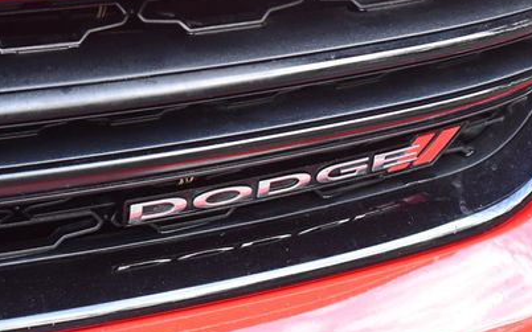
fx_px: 1928
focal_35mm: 133
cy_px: 188
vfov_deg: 9.8
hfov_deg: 15.7
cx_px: 270
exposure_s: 1/100
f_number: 5.6
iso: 3200
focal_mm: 55
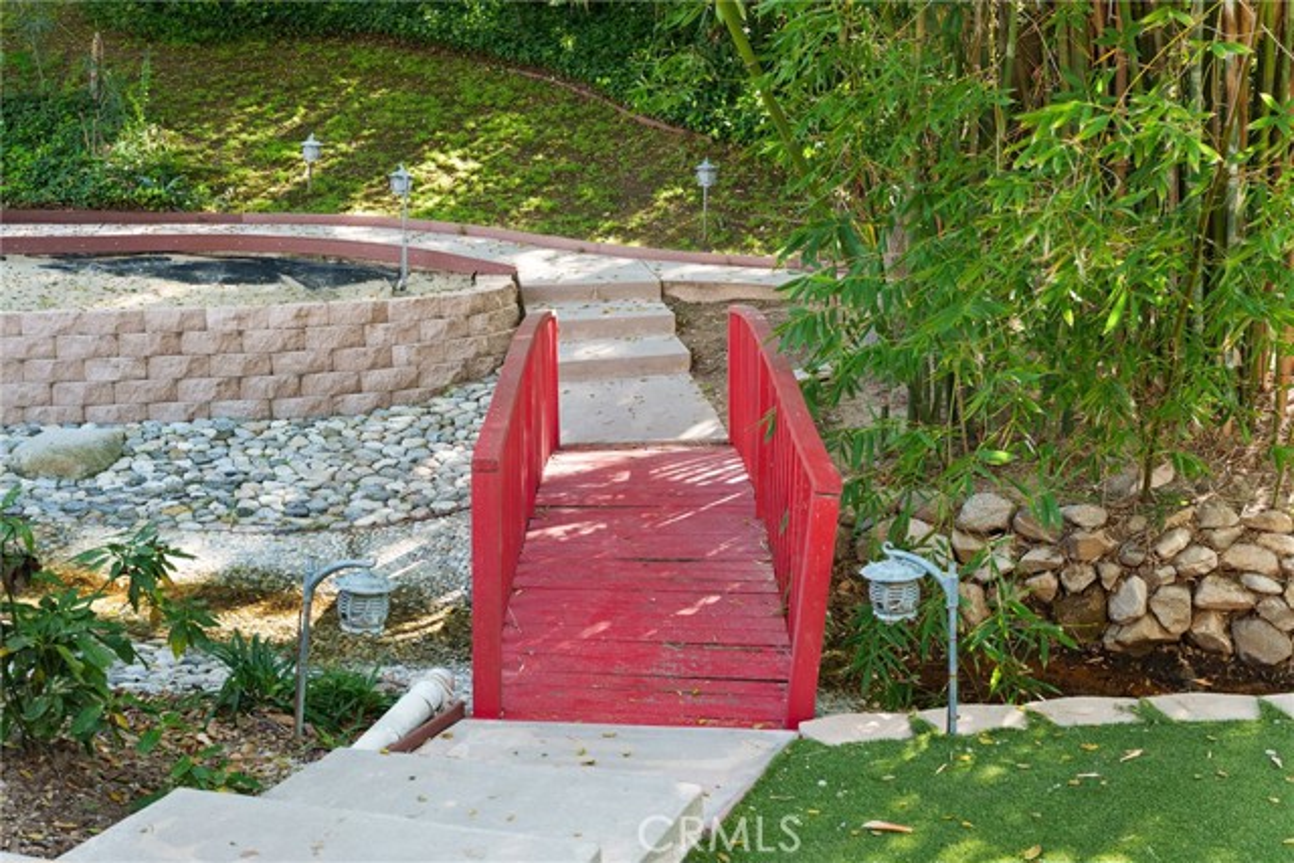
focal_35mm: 50
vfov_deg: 27.0
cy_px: 432
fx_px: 1798
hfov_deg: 39.6
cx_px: 647
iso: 250
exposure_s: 1/2
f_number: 8
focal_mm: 50
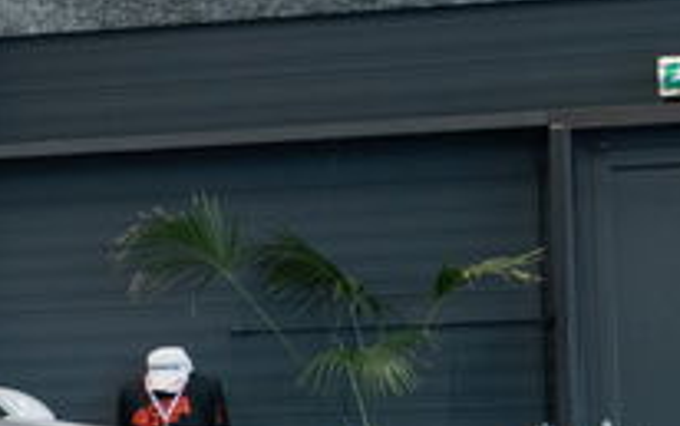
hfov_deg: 12.2
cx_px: -244
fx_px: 3065
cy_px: 343
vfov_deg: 7.9
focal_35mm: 165
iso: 500
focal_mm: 43.6
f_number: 5.6
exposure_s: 1/50
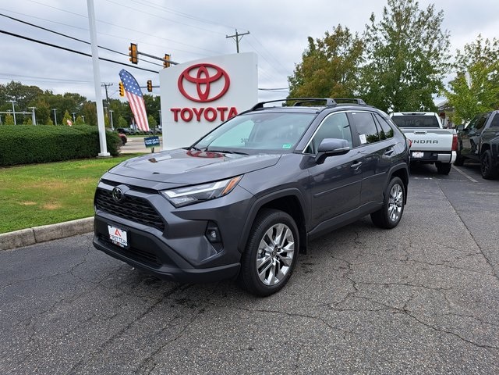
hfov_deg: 71.6
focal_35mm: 24
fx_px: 346
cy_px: 188
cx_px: 250
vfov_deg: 56.8
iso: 50
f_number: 1.8
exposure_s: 1/578
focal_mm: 5.23
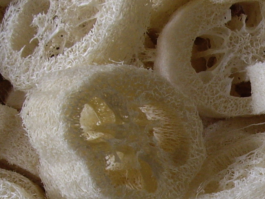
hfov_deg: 11.0
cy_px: 249
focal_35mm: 172
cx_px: 406
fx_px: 1316
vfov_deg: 8.5
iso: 100
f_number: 2.8
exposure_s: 1/125
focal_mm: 7.9
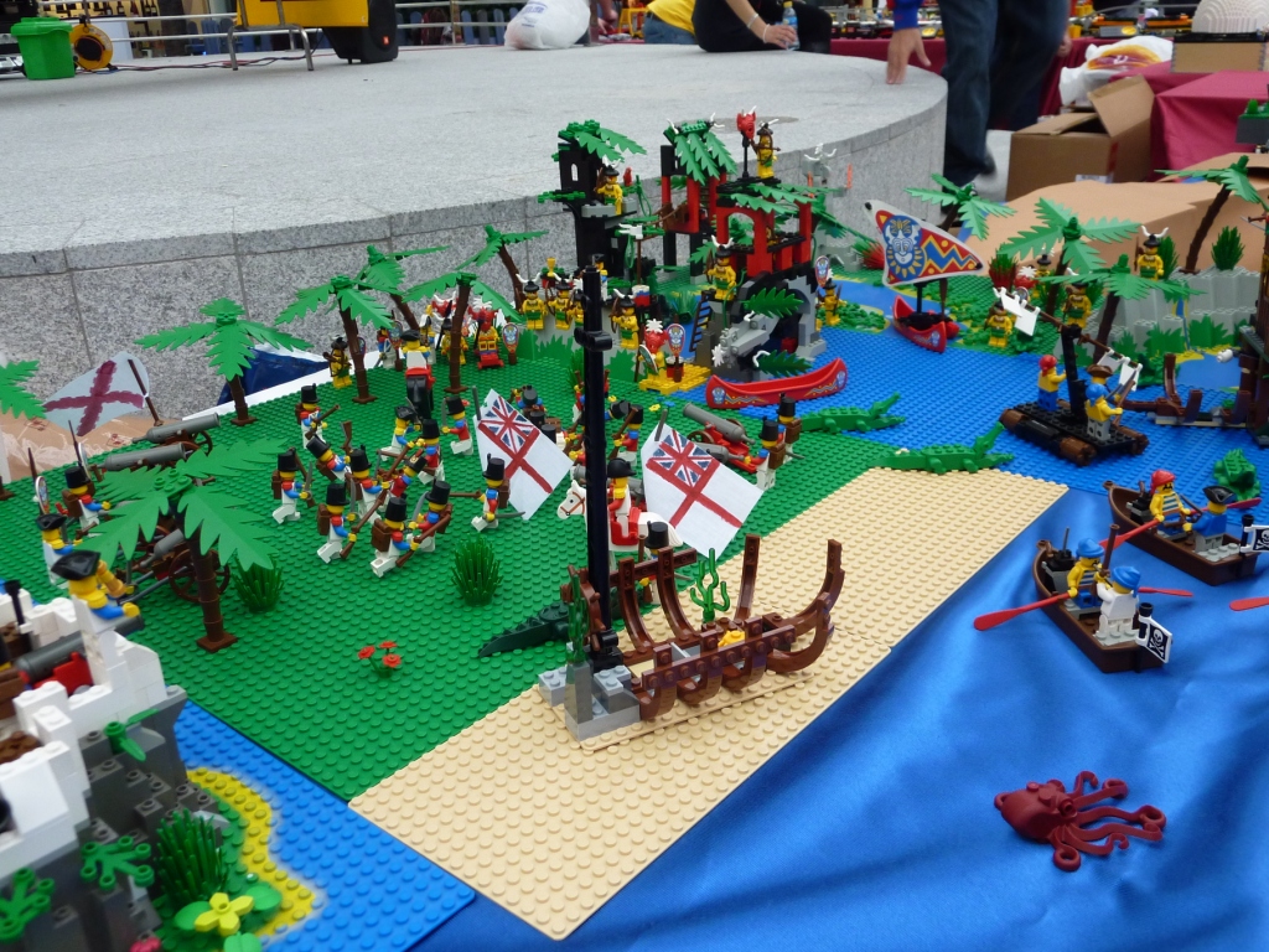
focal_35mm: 30
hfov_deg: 60.0
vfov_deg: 46.8
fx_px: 1100
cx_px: 634
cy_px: 476
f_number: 3.4
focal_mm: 5
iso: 200
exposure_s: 1/30
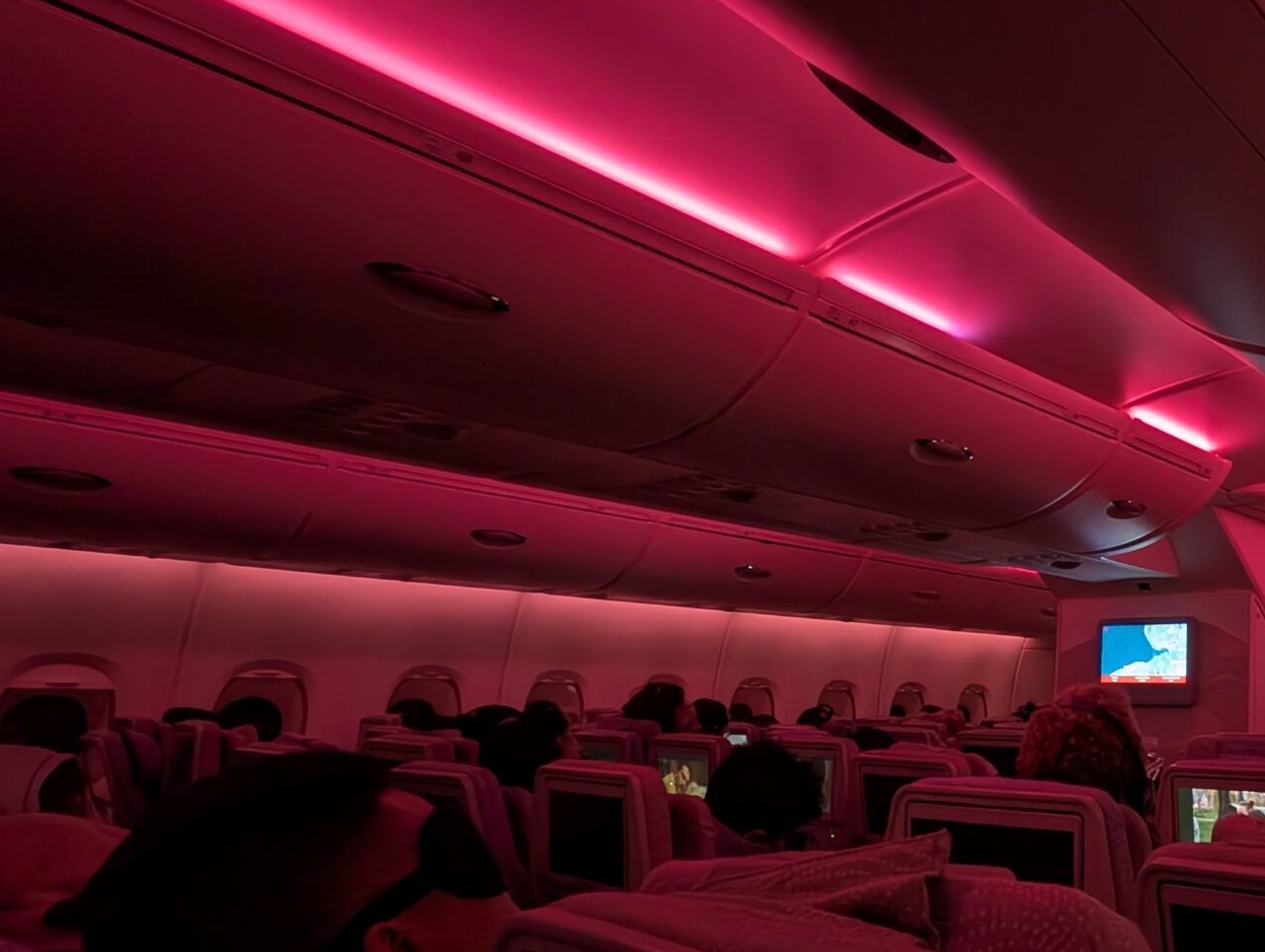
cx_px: 1195
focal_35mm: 24
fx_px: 878
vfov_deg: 56.7
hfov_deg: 58.2
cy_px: 540
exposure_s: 1/24.5
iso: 228
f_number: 1.7
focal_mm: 2.02
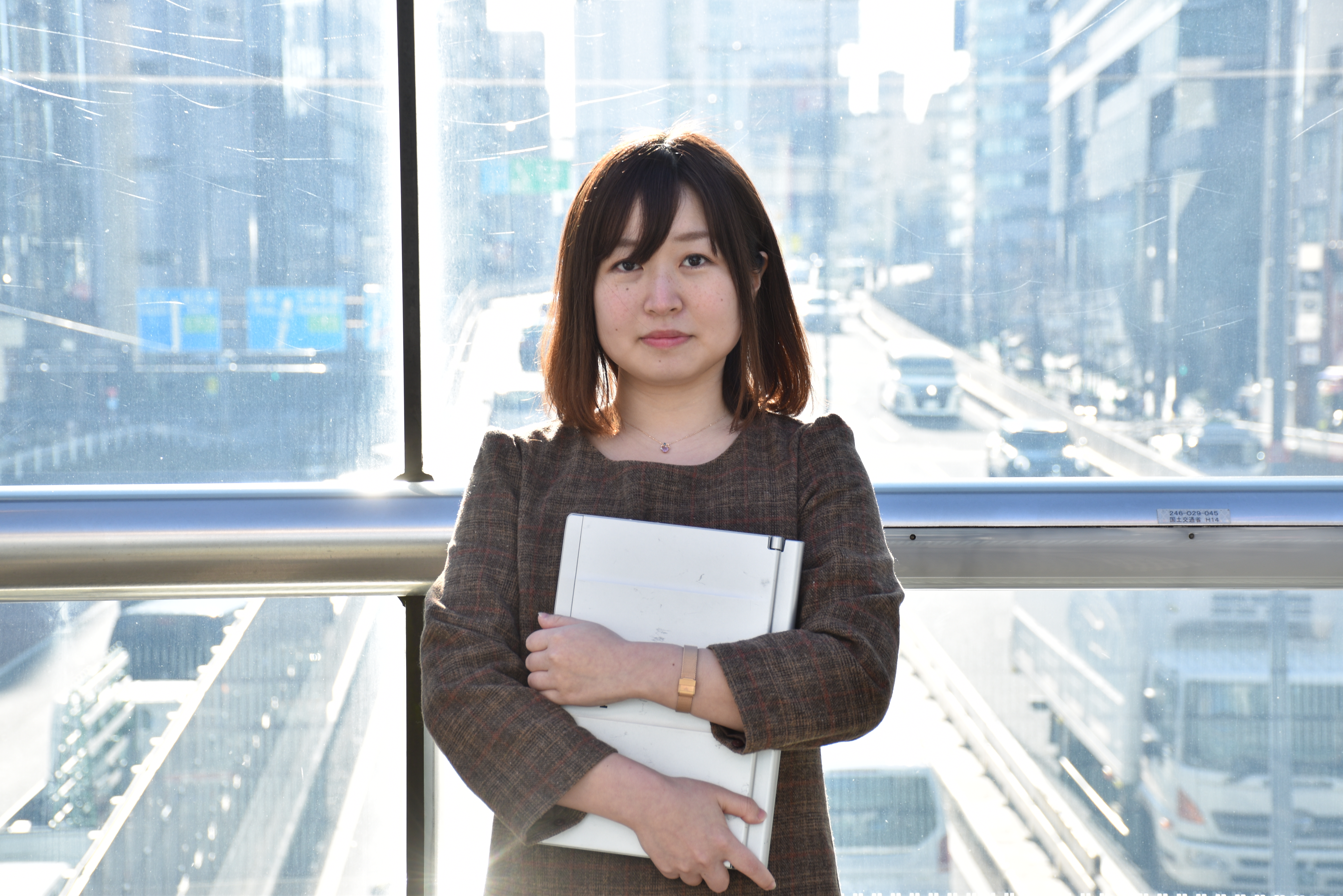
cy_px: 448
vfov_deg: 18.2
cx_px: 672
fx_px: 2798
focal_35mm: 75
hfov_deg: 27.0
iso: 100
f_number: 5.6
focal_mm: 50
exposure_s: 1/125
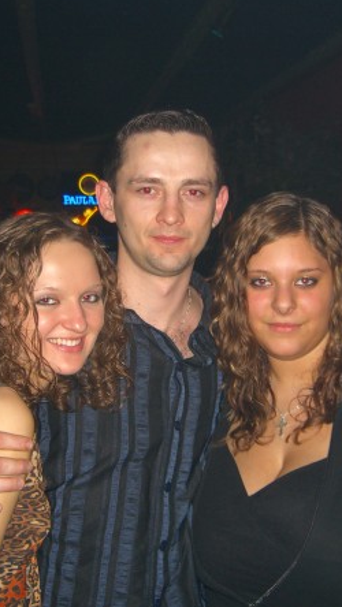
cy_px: 301
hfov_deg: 21.5
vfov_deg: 37.2
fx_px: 902
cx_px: 187
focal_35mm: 56
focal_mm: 7.9
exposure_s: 1/60
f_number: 2.8
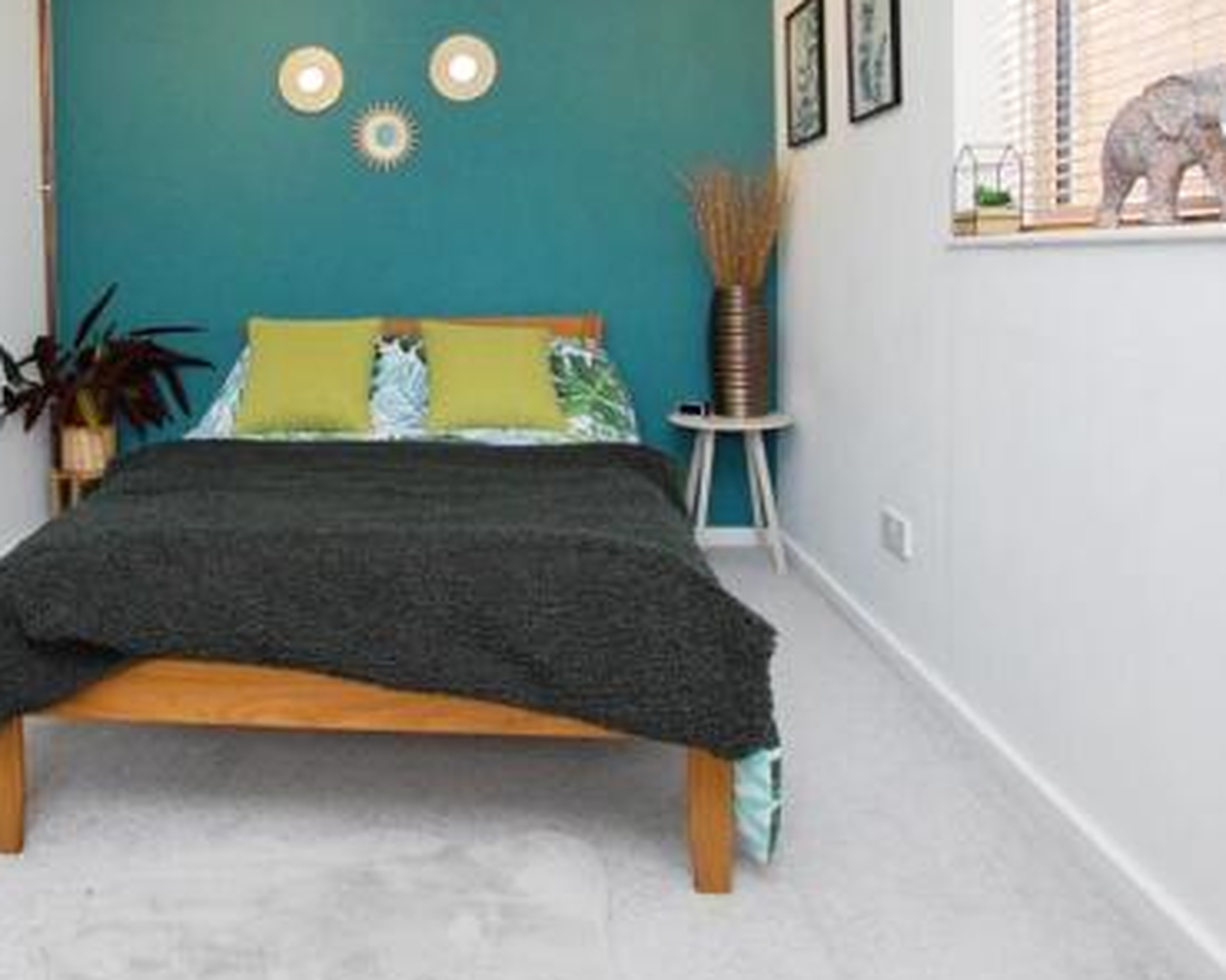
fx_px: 907
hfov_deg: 65.5
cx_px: 369
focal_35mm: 25
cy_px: 289
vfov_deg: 55.0
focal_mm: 10
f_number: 4
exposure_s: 1/100
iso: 800
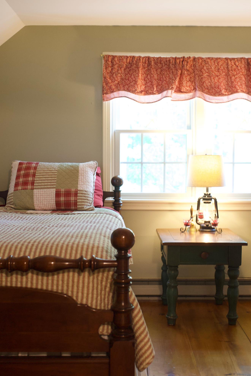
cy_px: 190
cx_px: 133
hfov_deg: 25.5
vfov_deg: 37.5
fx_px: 554
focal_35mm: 53
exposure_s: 1/40
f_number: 3.2
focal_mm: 35
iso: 2200
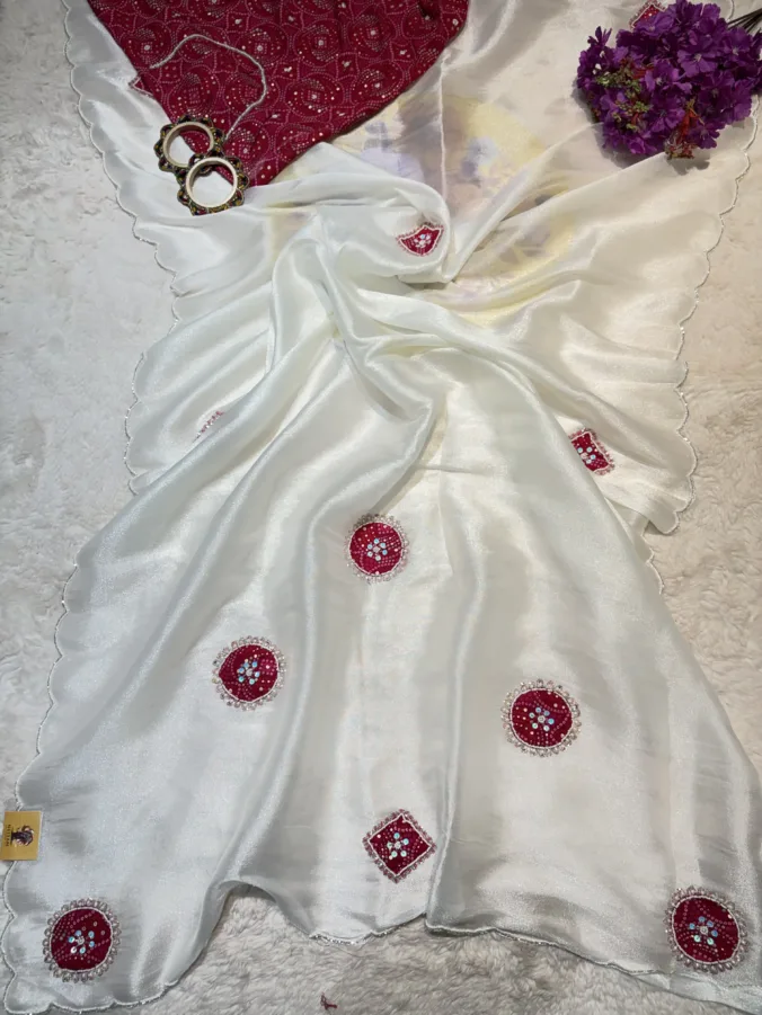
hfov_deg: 53.1
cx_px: 381
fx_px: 763
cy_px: 508
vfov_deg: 67.3
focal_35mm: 26
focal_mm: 5.96
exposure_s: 1/100
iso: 40
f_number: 1.6
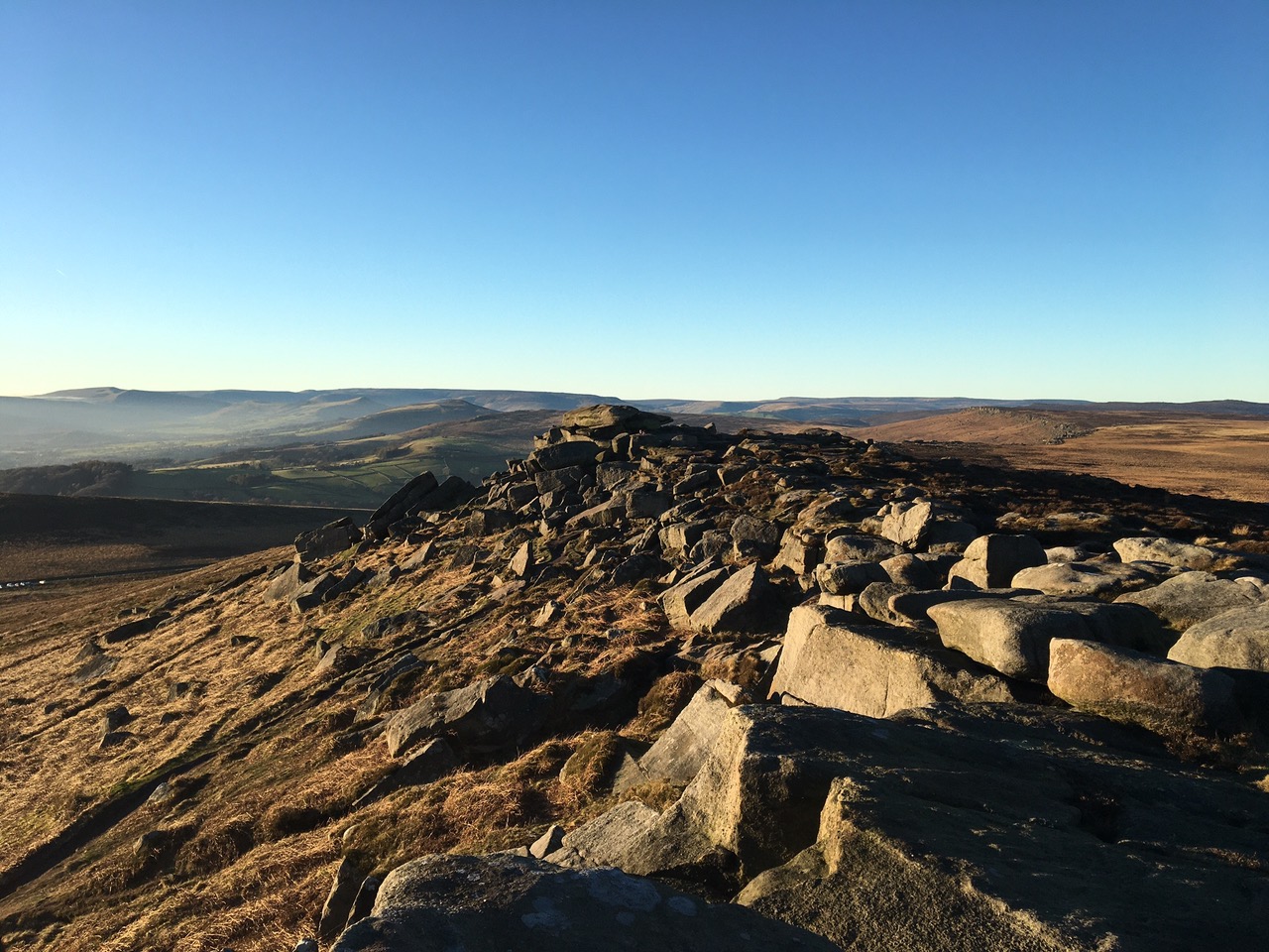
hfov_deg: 61.7
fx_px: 1063
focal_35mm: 29
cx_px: 634
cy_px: 476
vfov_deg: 48.2
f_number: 2.2
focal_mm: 4.15
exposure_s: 1/855
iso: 25
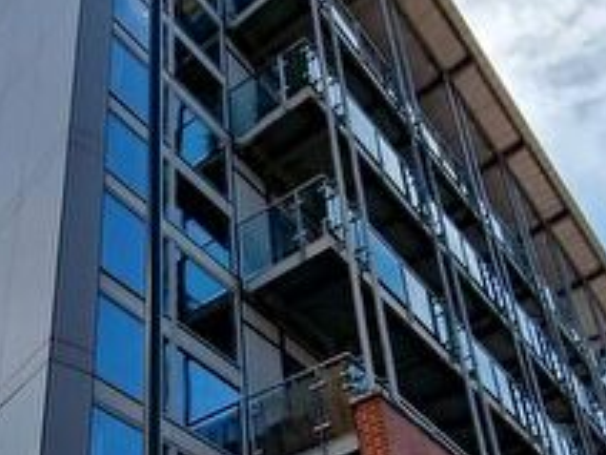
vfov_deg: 31.3
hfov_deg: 42.3
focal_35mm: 43
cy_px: 445
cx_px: 143
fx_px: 753
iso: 50
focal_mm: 2.2
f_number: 2.2
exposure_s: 1/1792
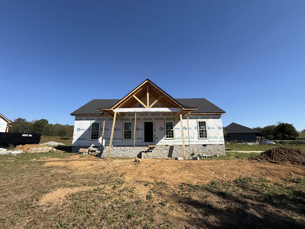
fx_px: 123
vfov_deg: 85.7
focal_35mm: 14
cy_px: 114
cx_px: 152
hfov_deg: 102.1
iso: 50
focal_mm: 2.22
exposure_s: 1/2092
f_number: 2.2
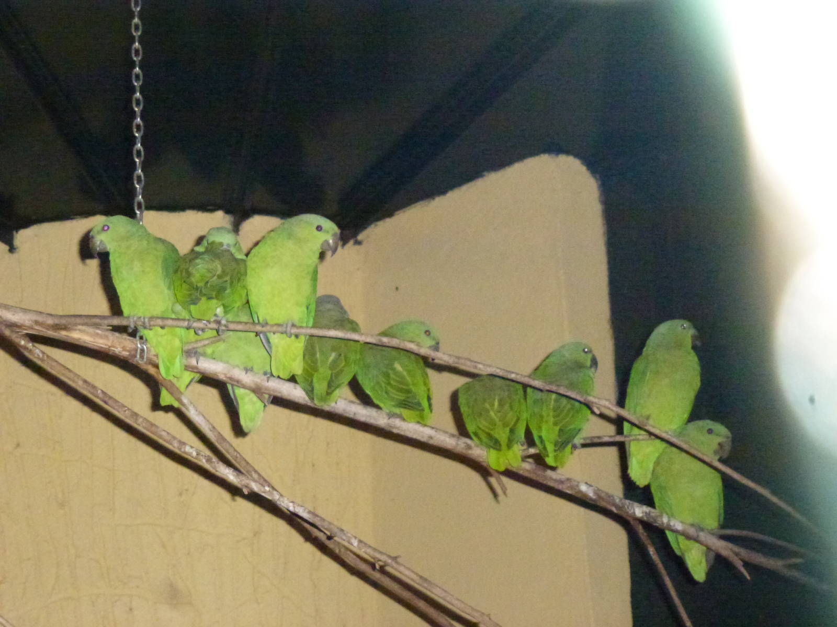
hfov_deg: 17.4
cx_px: 418
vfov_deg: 13.1
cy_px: 314
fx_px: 2732
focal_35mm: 113
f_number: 5.1
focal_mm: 20.2
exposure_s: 1/60
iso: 1600
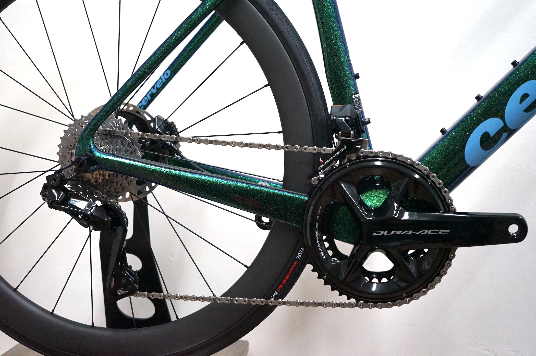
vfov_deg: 29.2
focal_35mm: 46
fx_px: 684
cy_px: 178
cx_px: 268
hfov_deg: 42.8
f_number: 4.5
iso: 3200
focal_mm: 46
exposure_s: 1/160
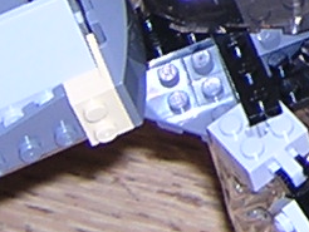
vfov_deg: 6.2
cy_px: -201
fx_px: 2091
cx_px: 492
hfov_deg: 8.2
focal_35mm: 234
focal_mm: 4.7
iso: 100
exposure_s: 1/60.1
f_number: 2.6
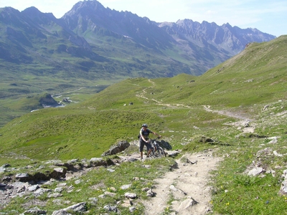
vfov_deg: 40.7
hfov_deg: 52.6
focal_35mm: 35
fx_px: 290
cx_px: 144
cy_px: 108
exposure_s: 1/160
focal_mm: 5.8
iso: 80
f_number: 5.6
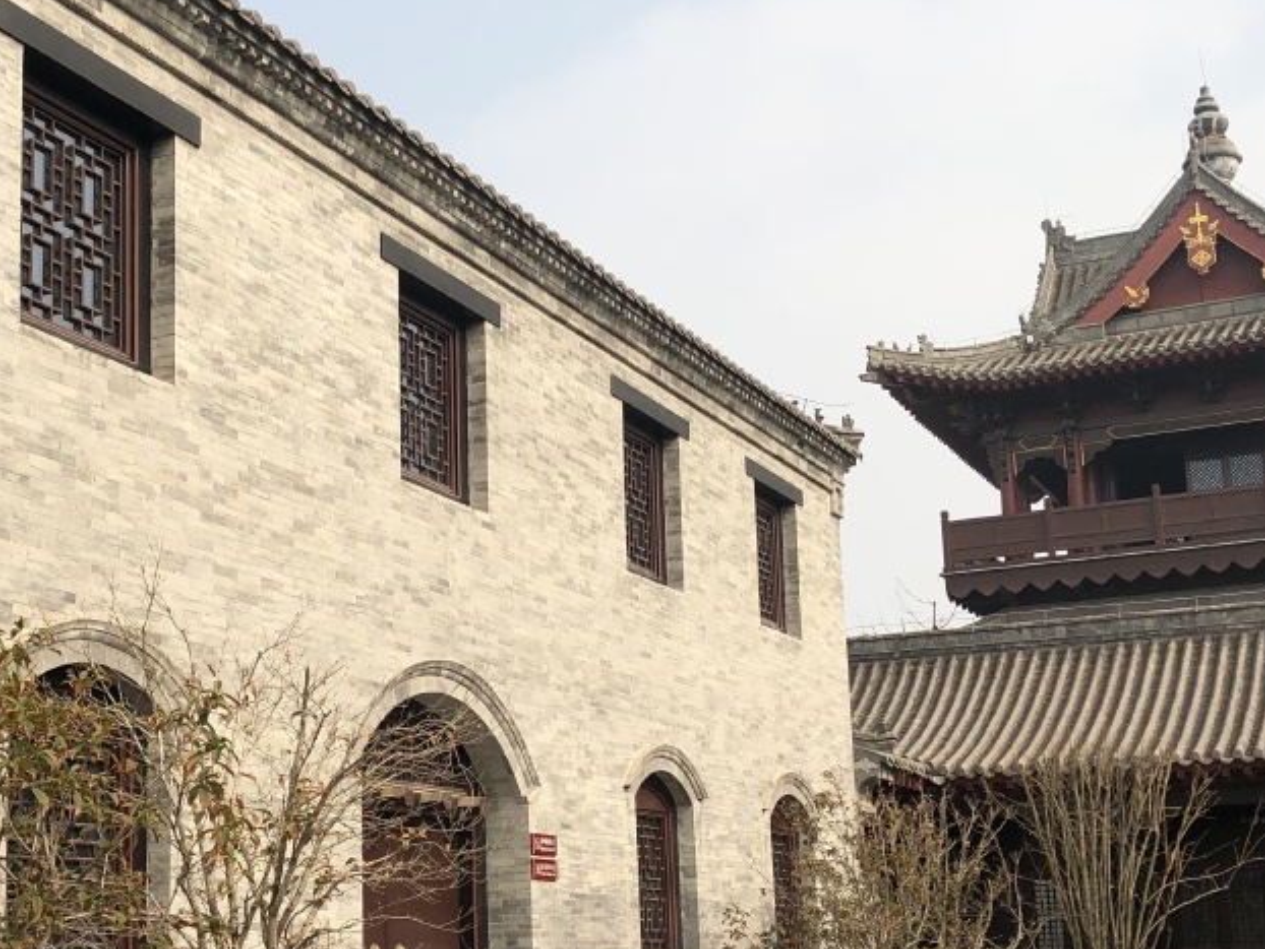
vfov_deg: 26.9
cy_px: 616
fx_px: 1974
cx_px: 433
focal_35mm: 54
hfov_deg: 35.2
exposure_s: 1/2000
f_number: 1.8
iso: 20
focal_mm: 3.99
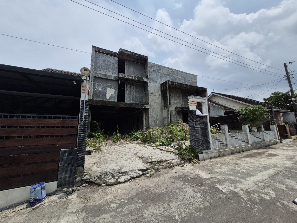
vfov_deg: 89.9
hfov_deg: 106.2
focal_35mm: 13
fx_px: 112
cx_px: 148
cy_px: 112
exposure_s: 1/3648
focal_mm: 1.74
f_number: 2.2
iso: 50
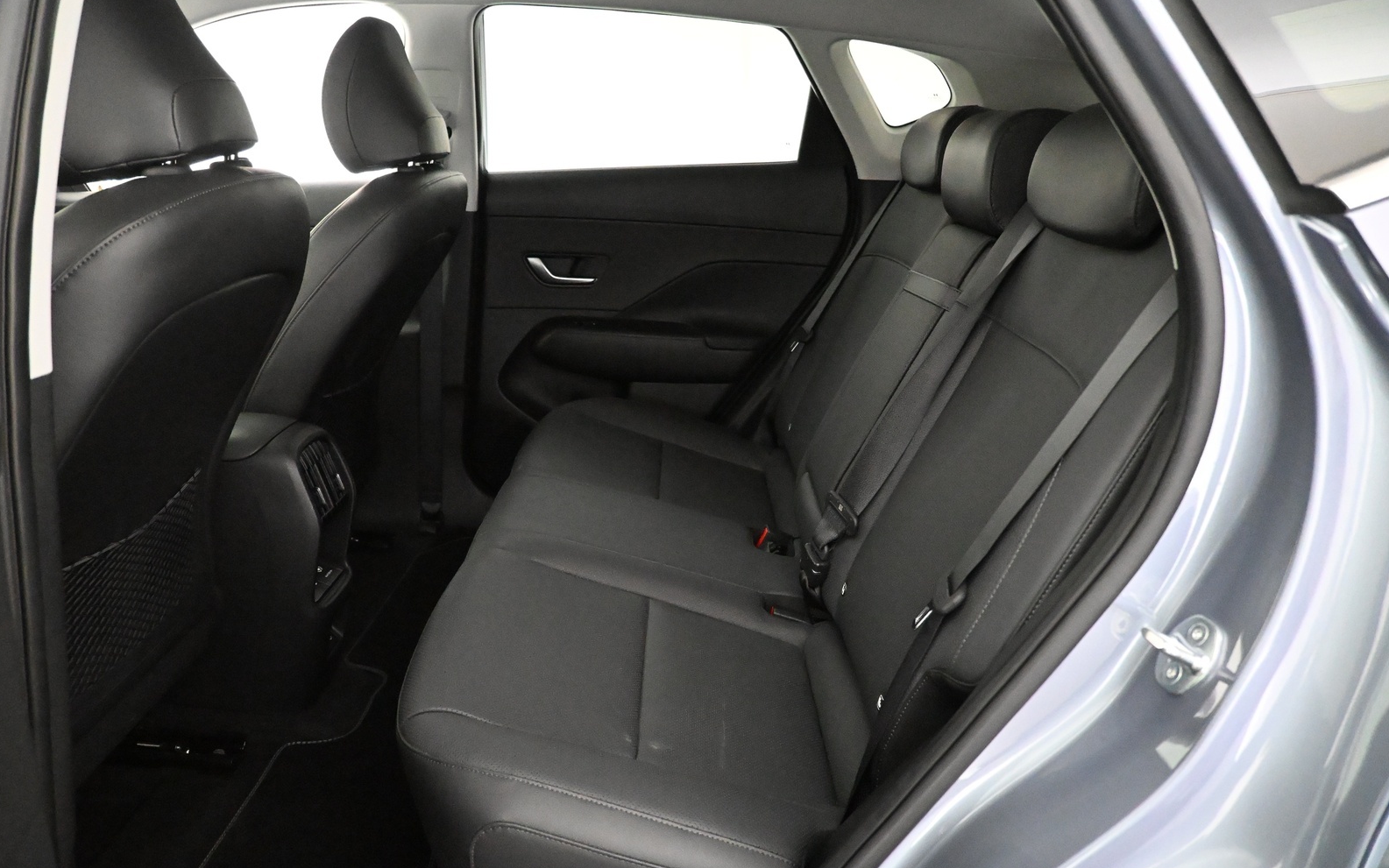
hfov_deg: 72.5
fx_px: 946
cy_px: 454
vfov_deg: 49.3
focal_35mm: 25
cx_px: 691
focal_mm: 16
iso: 11400
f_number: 3.5
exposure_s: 1/60
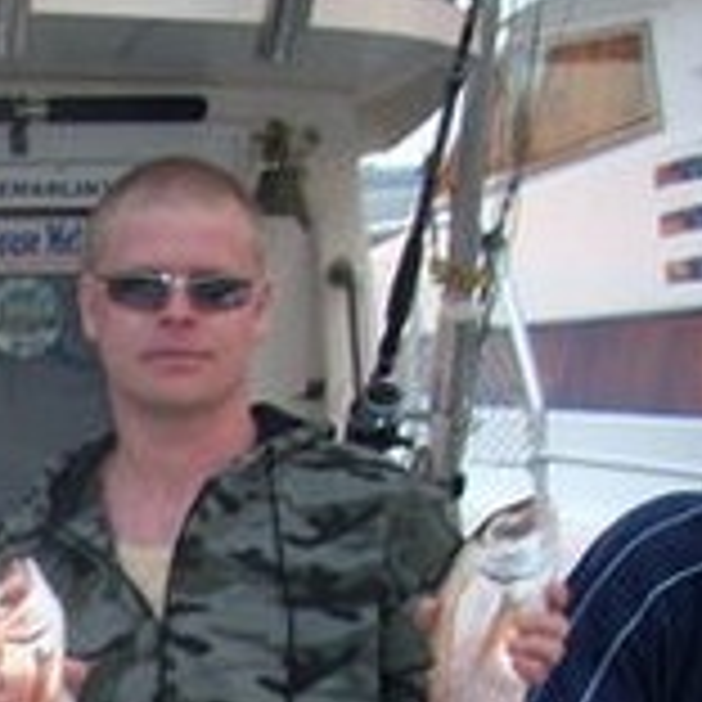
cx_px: -662
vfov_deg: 12.9
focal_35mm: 132
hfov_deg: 11.9
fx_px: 3029
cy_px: 864
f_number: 2.8
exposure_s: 1/30
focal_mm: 6.2
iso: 100
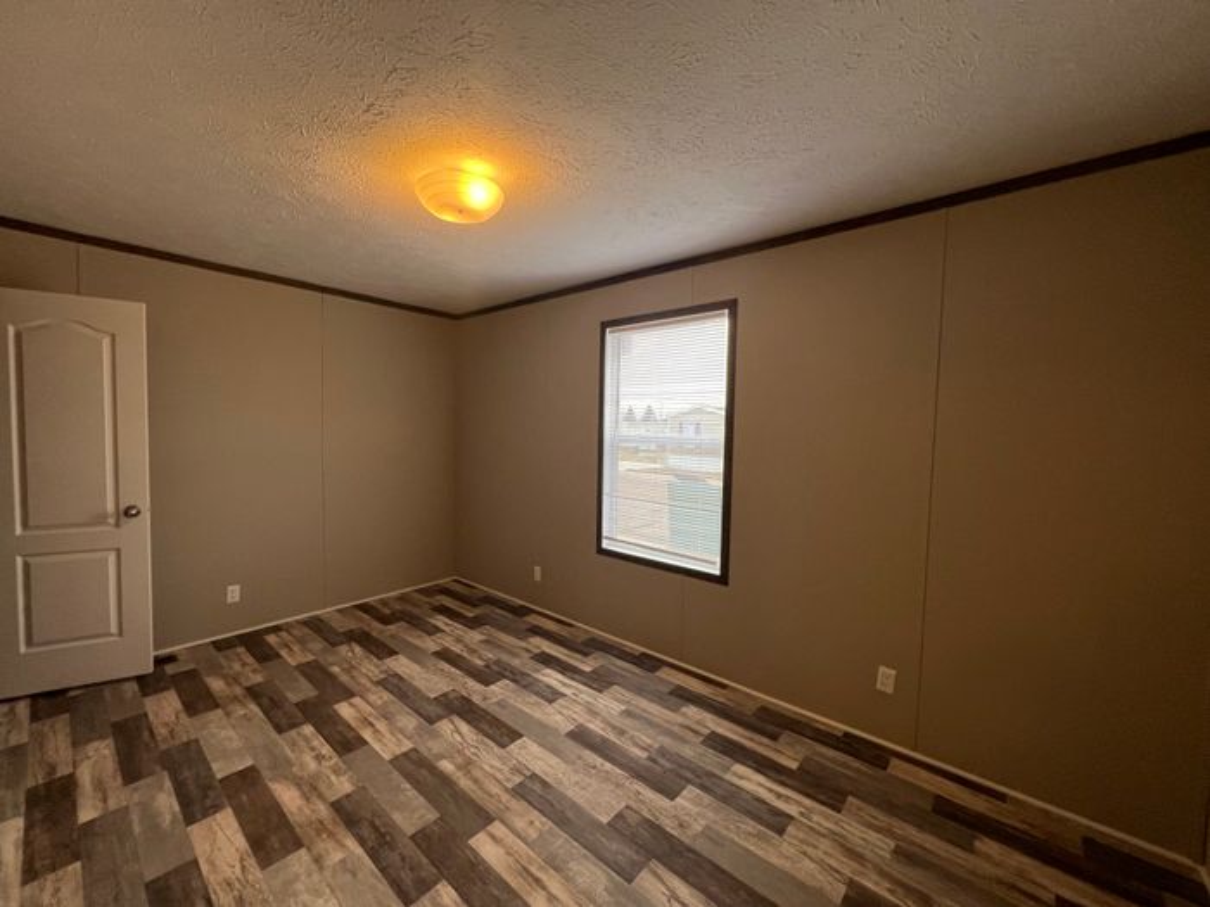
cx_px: 605
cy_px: 454
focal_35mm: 13
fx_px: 454
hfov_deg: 106.2
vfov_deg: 89.9
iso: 80
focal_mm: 1.57
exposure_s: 1/120
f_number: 1.8
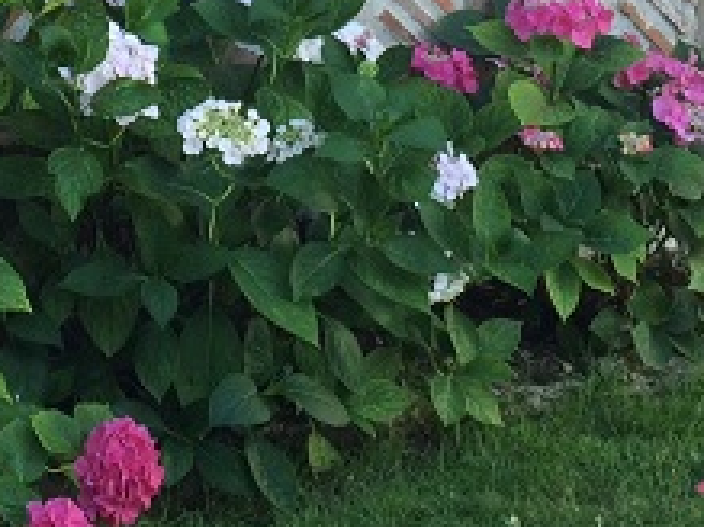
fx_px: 2155
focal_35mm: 106
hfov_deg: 18.5
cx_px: 203
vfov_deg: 13.2
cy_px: -267
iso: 50
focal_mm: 4.15
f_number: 2.2
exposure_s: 1/100
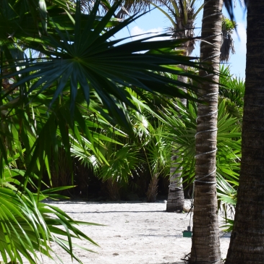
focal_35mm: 236
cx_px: 147
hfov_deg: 7.4
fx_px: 2036
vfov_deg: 7.4
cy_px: 201
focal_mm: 66
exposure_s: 1/400
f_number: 11
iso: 400
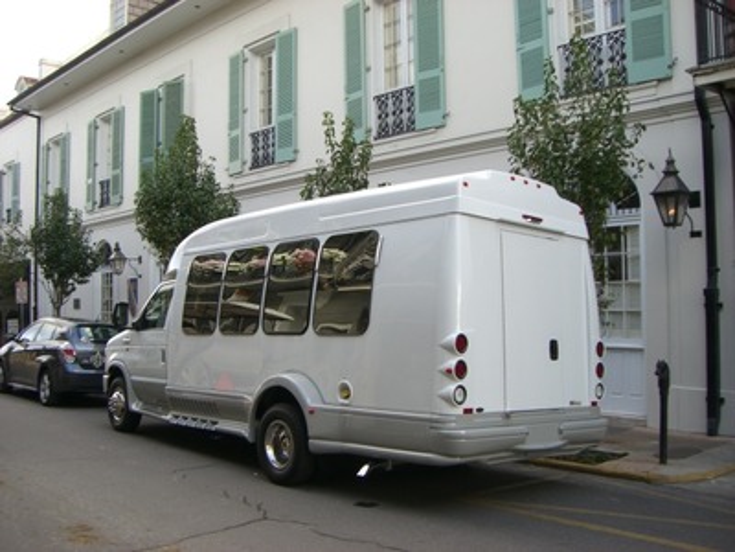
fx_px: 807
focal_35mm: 38
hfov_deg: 49.0
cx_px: 368
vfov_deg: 37.7
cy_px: 276
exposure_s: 1/250
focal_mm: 6.2
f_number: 2.7
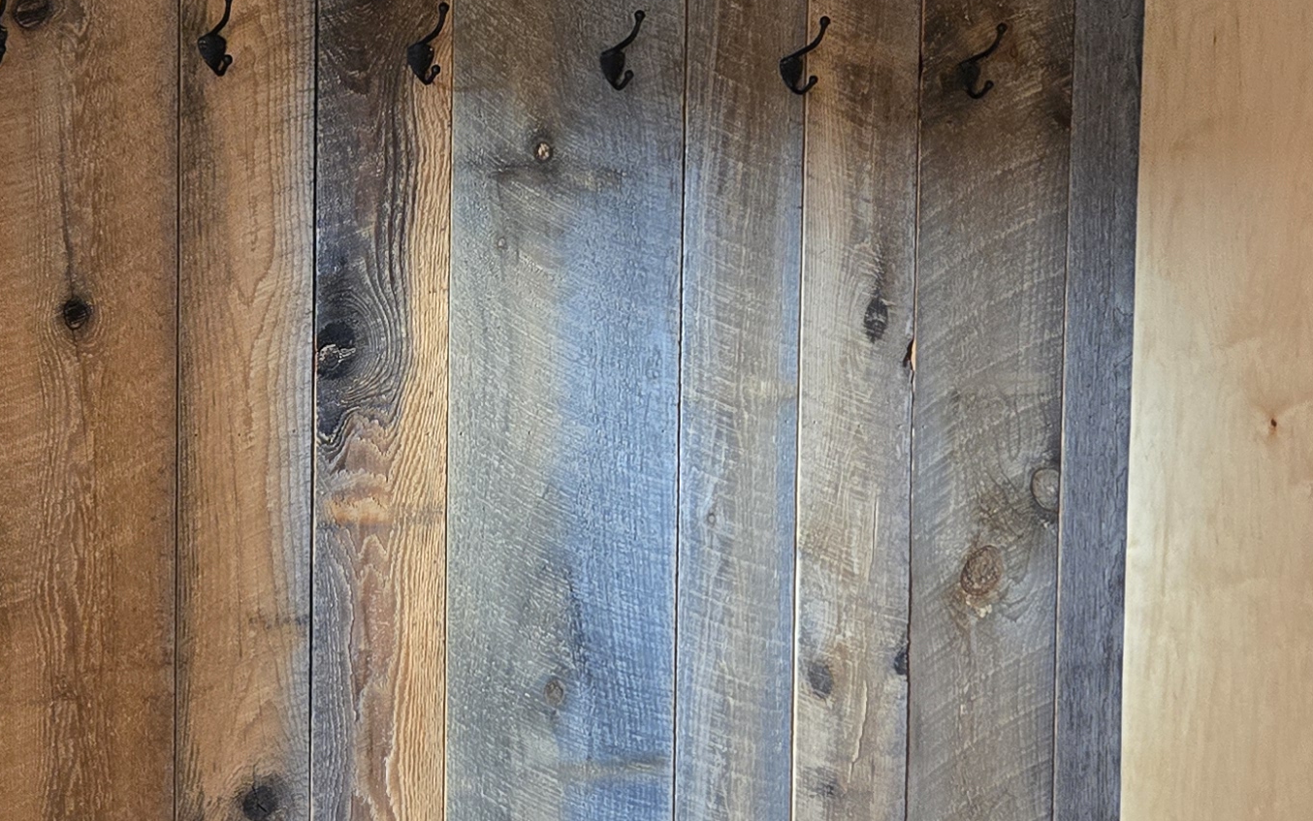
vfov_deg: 18.1
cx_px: 378
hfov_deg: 28.3
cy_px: 354
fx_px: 2577
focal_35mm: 72
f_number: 1.8
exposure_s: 1/120
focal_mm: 5.4
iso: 320
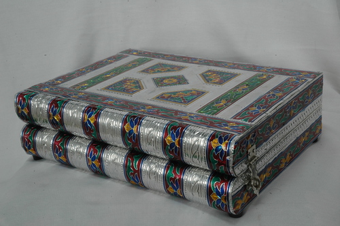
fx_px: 651
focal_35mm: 69
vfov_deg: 19.7
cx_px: 170
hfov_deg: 29.3
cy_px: 113
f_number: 25
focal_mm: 46
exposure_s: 1/125
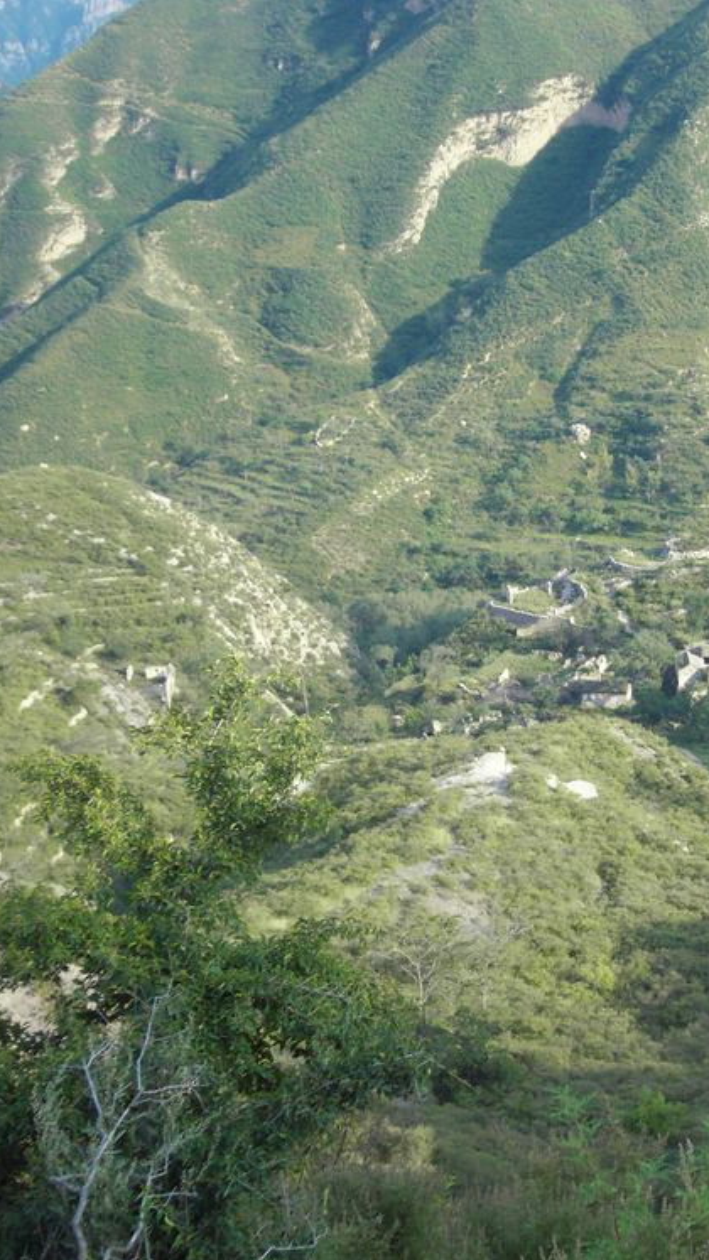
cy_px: 631
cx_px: 729
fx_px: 2340
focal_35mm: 70
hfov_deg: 16.8
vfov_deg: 30.2
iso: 80
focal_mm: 8.5
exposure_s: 1/200
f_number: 4
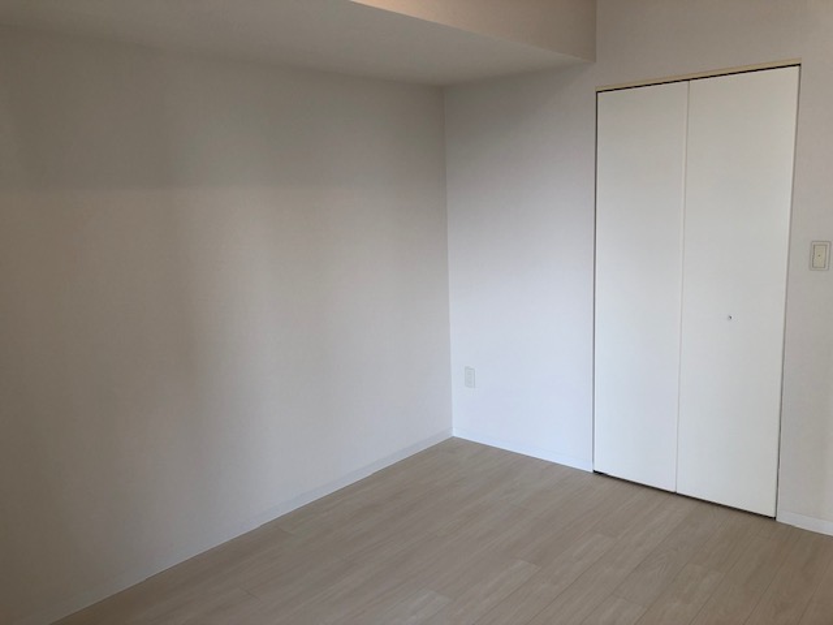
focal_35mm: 28
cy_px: 312
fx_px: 674
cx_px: 416
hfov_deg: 63.4
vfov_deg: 49.7
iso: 32
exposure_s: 1/100
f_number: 1.8
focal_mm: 3.99
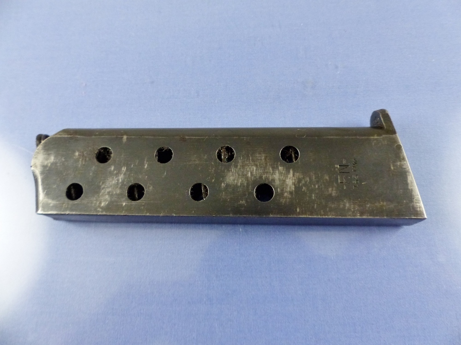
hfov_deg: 69.4
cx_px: 230
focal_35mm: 25
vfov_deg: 54.9
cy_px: 172
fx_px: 333
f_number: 2.8
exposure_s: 1/125
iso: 400
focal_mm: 4.5
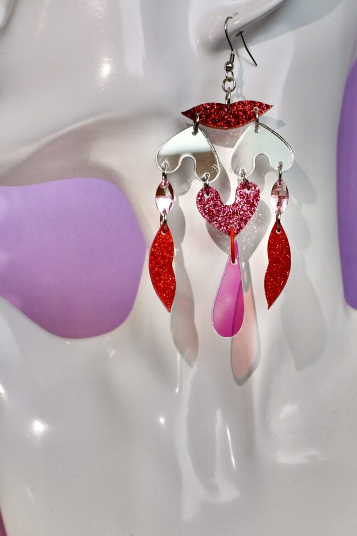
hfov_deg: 26.0
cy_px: 268
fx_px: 773
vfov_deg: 38.2
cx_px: 178
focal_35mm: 52
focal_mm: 35
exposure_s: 1/800
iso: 3200
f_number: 5.6
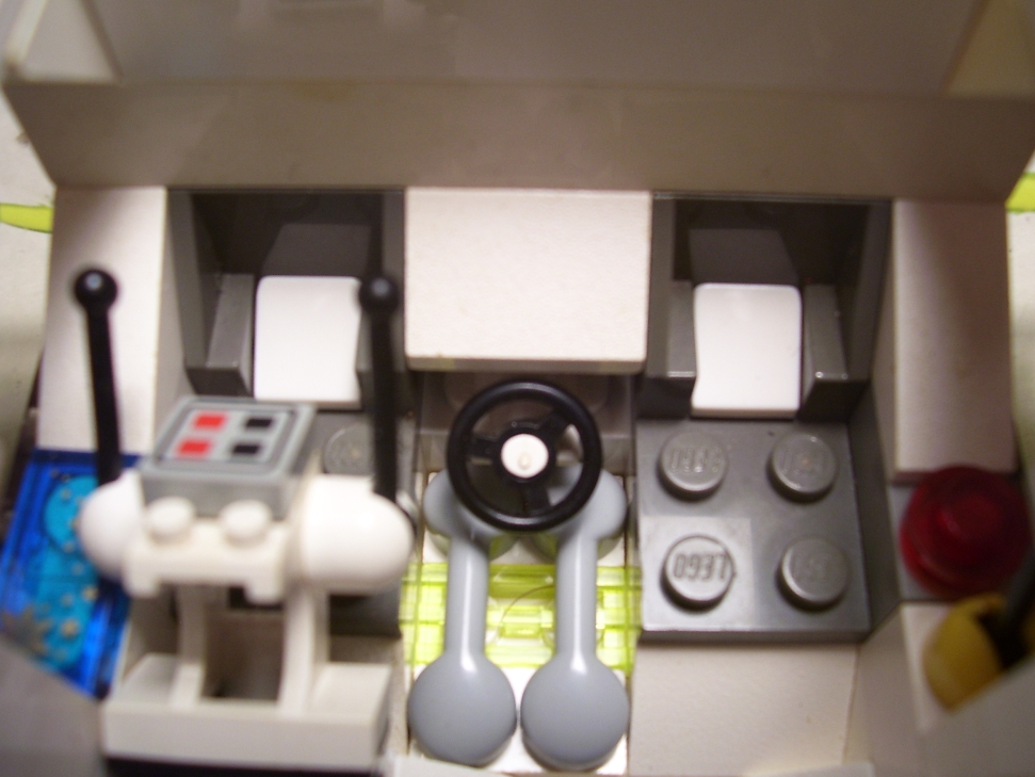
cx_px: 511
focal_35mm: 35
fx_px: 1047
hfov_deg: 52.6
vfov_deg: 40.7
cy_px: 383
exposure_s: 1/45
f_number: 2.7
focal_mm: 5.6
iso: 80
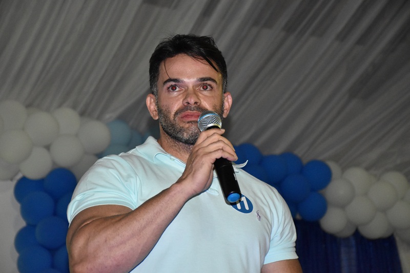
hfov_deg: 19.5
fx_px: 1196
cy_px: 136
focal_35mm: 105
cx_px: 205
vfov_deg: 13.0
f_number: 5
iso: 3200
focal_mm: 70
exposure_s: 1/160
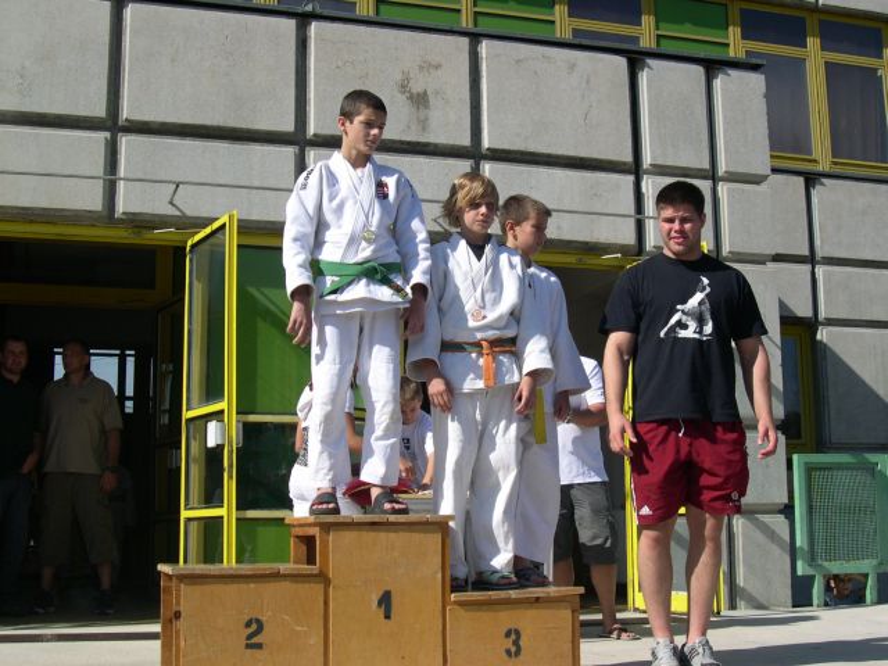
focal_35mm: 47
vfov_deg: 30.9
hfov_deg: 40.4
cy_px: 333
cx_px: 444
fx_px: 1206
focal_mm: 10.1
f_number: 8.4
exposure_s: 1/216
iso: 100
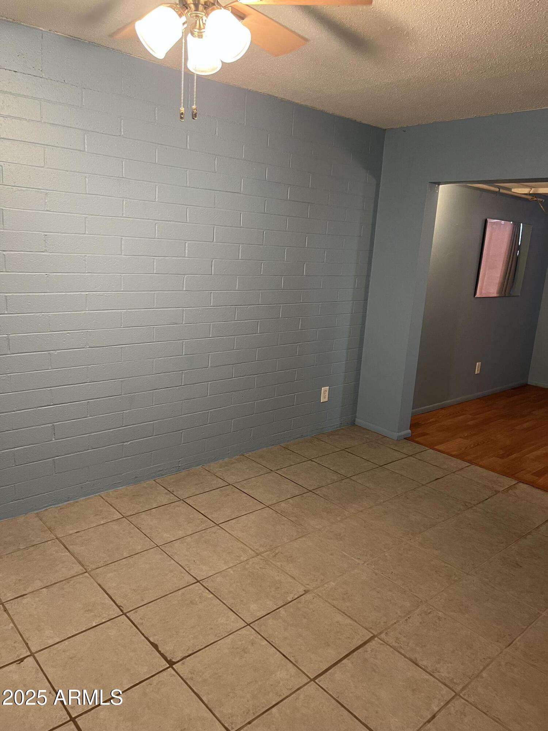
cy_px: 366
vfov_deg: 67.3
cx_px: 274
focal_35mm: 26
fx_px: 549
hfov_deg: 53.1
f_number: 1.5
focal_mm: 5.7
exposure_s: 1/60
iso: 250
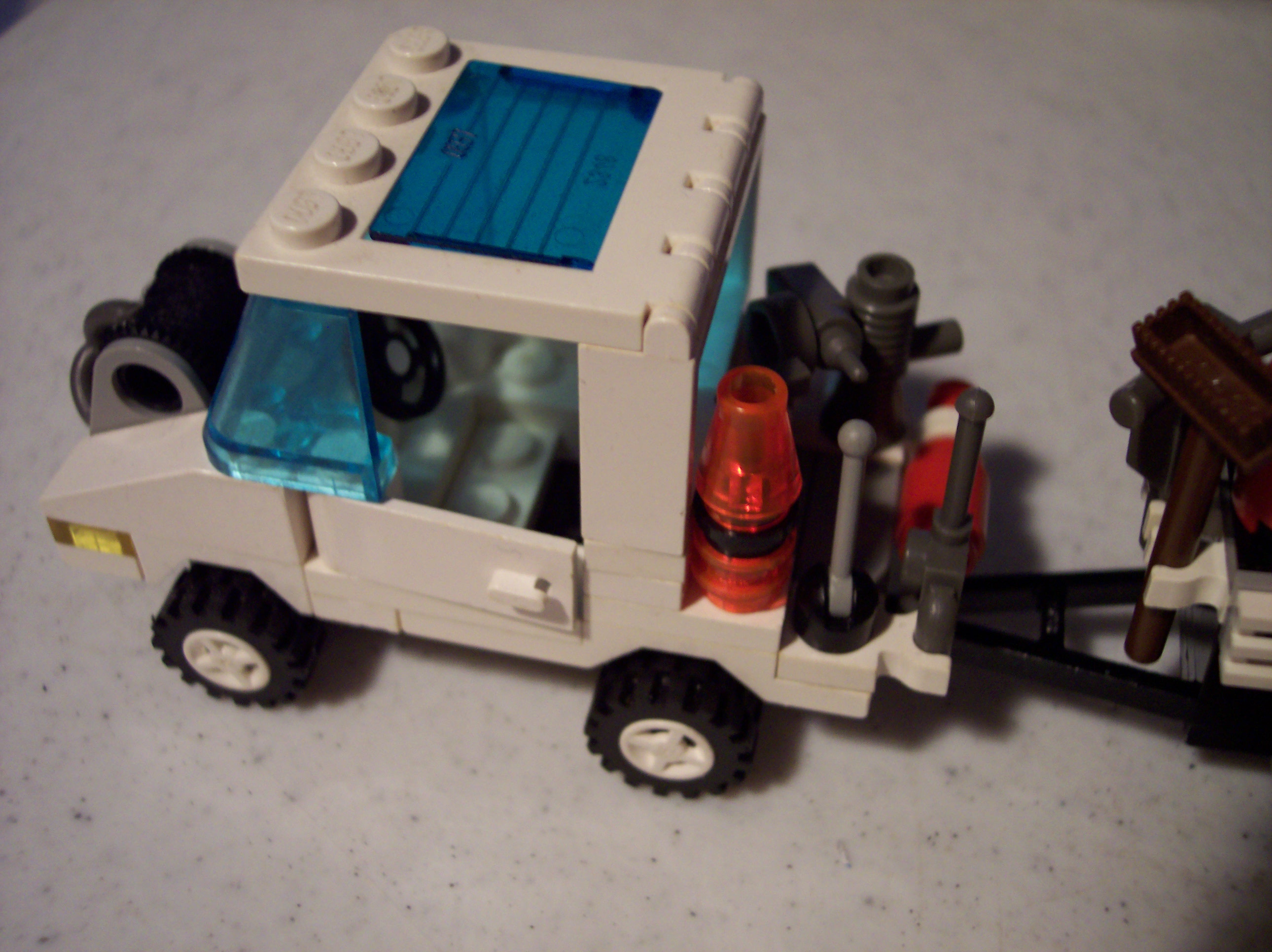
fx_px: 1396
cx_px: 636
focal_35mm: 38
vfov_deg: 37.7
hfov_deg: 49.0
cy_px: 476
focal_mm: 8
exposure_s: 1/8
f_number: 2.8
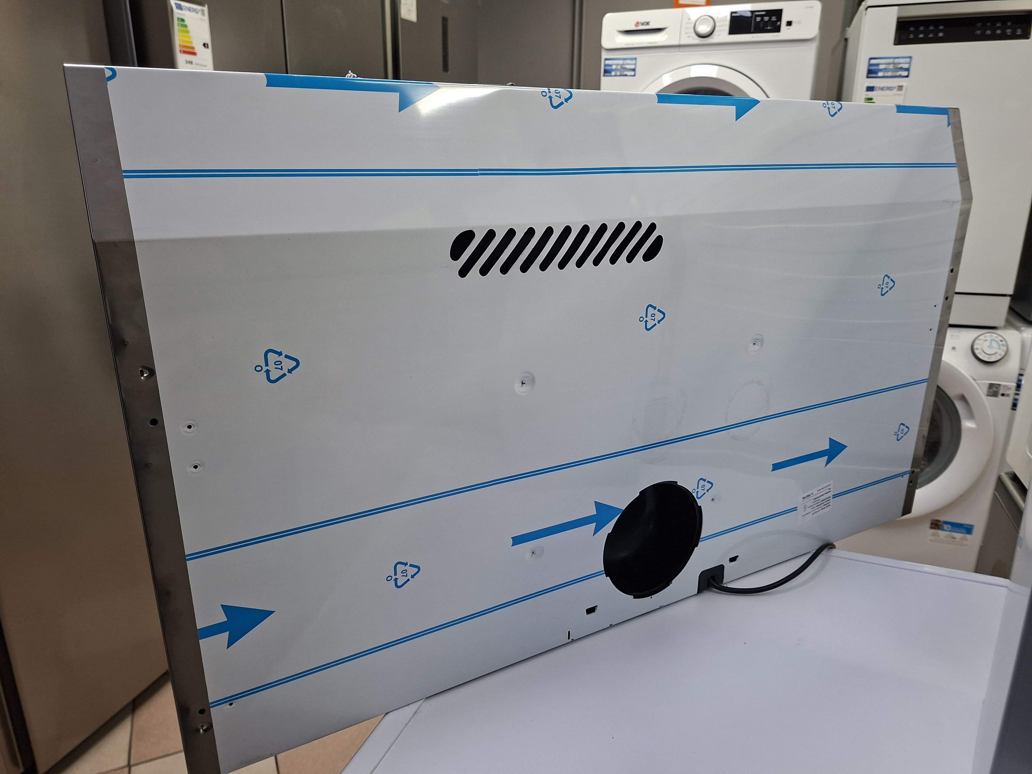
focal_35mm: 23
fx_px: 686
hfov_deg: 73.9
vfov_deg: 58.9
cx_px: 516
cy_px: 387
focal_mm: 5.54
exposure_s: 1/100
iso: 320
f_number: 1.8
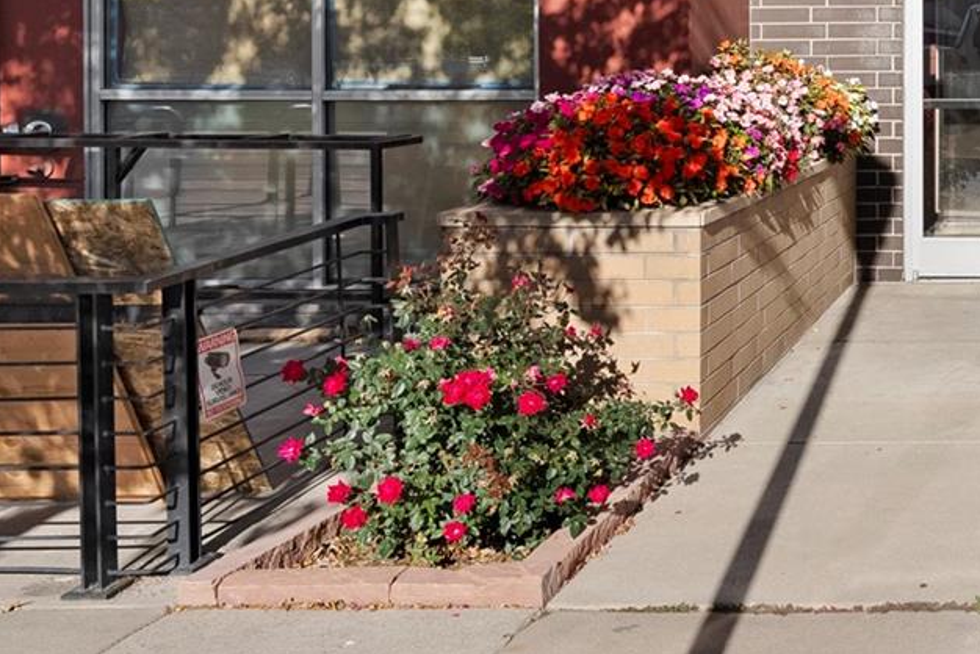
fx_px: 1253
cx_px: 1138
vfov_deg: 27.8
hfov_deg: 35.1
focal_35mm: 46
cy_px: 19
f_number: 9
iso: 160
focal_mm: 18
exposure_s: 1/640
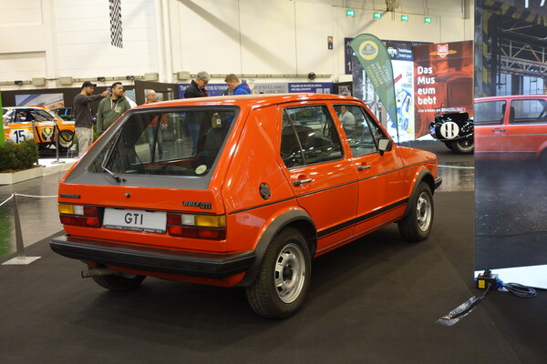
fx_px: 653
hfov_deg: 45.4
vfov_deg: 31.2
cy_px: 182
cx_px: 274
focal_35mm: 43
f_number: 3.2
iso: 320
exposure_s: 1/50
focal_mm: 15.82
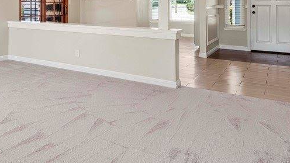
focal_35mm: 36
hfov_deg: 50.3
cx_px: 40
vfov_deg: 30.4
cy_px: -2
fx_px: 277
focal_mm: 8
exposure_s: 1/3
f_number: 8
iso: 200
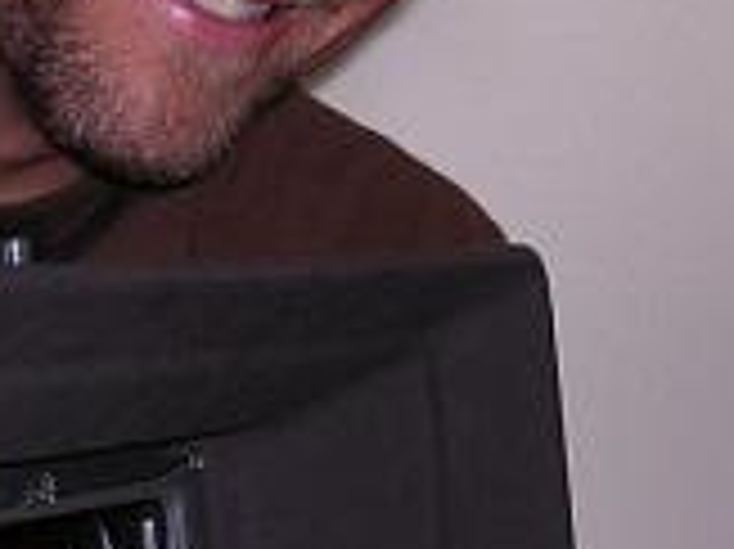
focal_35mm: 166
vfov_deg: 8.8
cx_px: 27
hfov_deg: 11.8
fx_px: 3517
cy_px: -171
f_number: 3.4
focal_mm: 9.1
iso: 100
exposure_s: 1/60.1
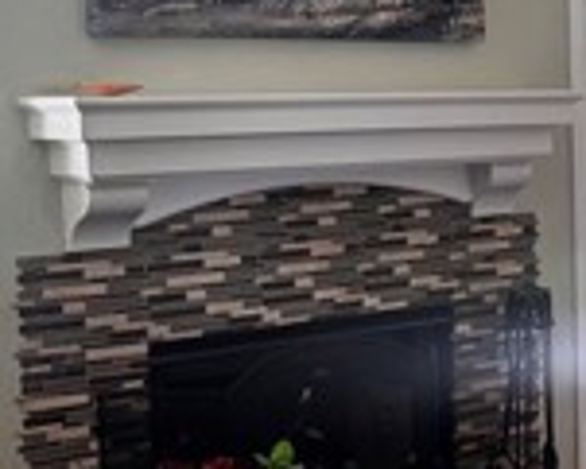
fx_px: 1718
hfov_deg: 16.4
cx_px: 1044
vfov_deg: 15.6
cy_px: 225
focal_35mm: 99
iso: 125
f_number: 1.78
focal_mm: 6.76
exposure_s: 1/60
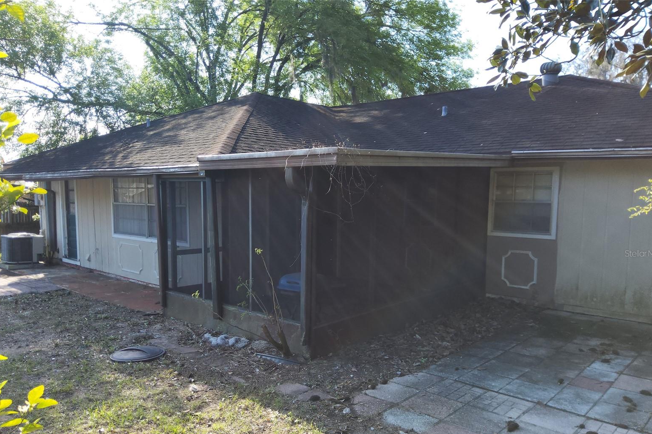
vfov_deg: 47.7
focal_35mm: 27
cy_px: 253
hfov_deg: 67.4
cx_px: 326
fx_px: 489
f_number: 2
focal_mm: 3.08
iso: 32
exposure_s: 1/433
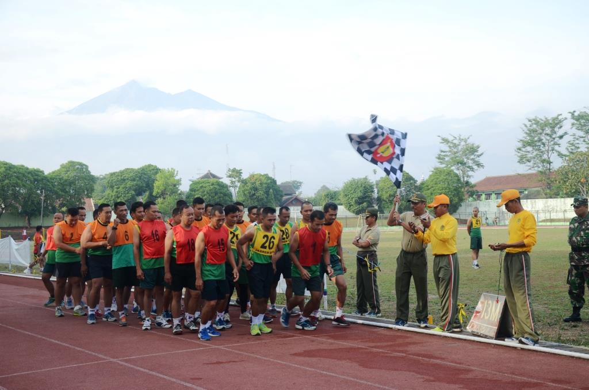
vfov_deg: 25.6
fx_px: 857
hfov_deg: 37.9
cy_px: 195
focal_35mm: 52
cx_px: 294
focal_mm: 35
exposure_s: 1/100
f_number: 5.6
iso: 100
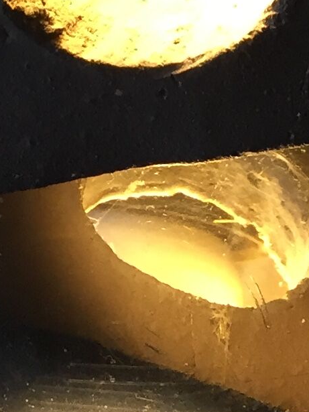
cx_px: 259
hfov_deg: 9.6
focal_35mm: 154
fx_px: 1834
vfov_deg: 10.7
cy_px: -624
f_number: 2.2
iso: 100
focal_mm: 4.15
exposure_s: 1/33
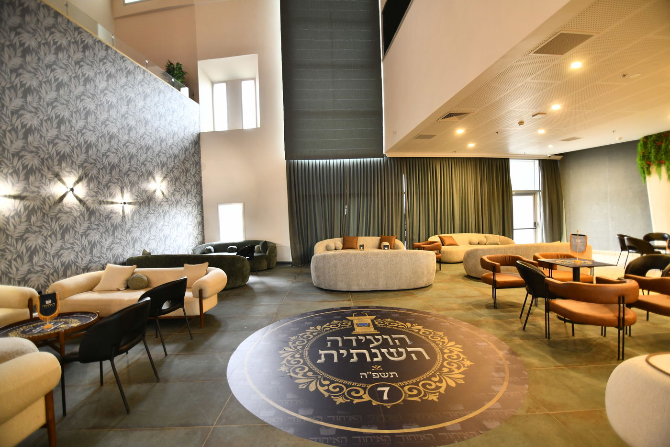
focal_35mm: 16
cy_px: 224
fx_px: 298
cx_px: 335
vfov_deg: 73.7
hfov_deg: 96.7
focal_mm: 16
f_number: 5.6
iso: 640
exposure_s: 1/80
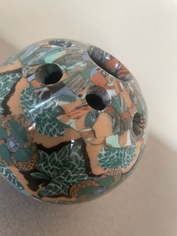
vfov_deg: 67.3
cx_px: 88
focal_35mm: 26
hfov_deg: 53.1
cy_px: 118
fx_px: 177
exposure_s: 1/60
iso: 125
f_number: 1.6
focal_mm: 4.2
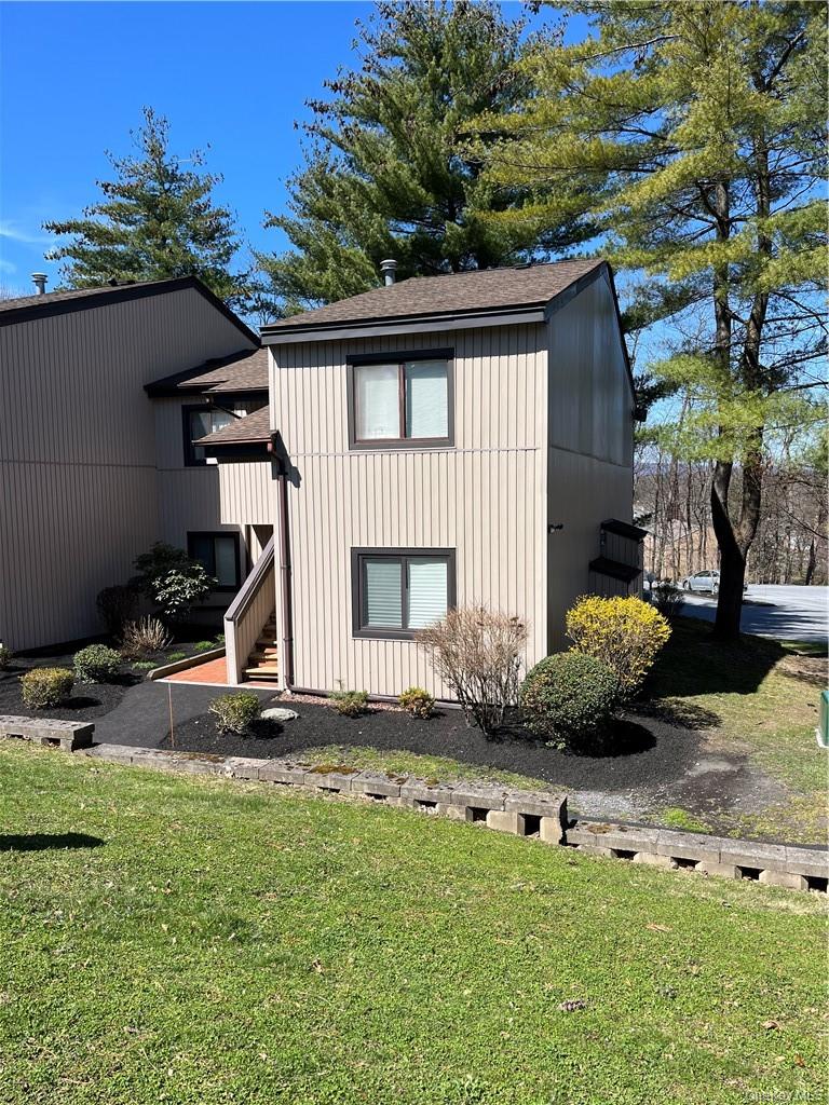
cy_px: 552
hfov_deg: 53.1
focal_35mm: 26
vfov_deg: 67.3
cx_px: 414
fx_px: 830
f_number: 1.6
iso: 50
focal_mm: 5.1
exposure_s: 1/2632
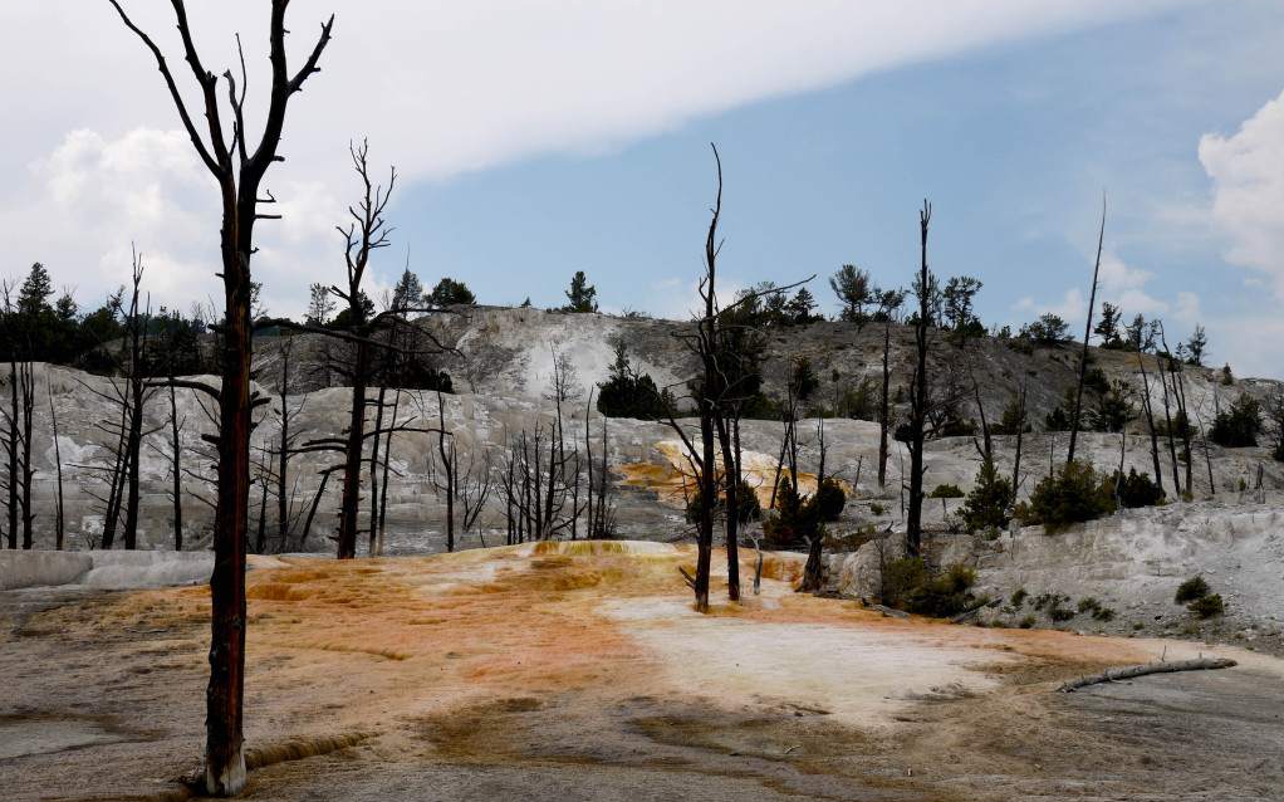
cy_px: 372
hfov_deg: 39.6
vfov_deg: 25.3
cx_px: 642
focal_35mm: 51
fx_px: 1784
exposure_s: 1/500
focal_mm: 24
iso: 160
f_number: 10
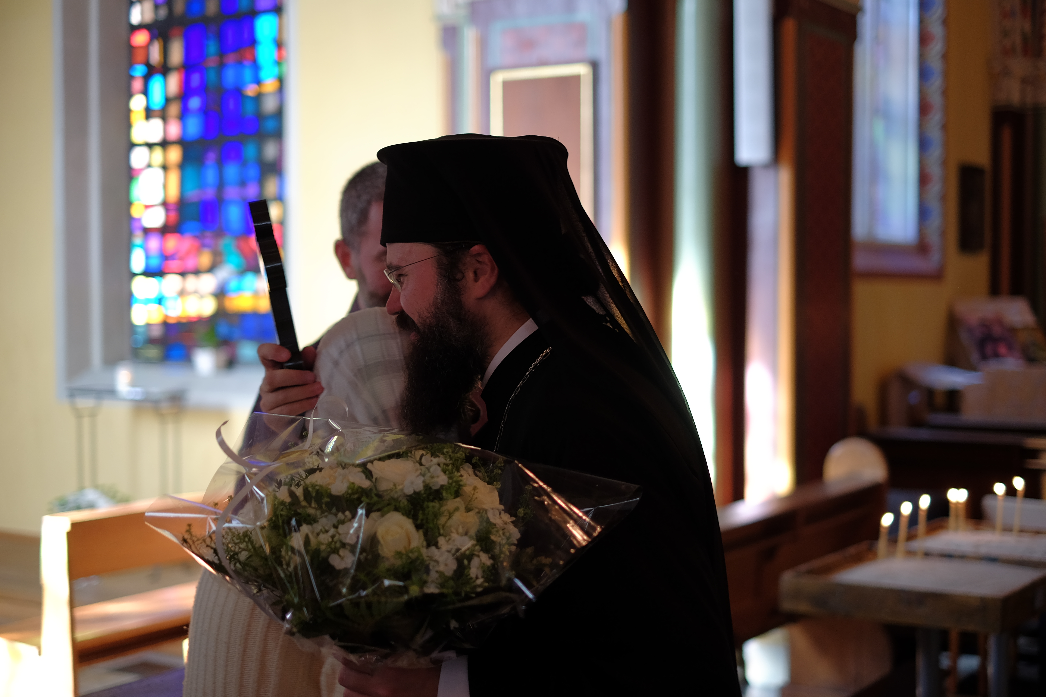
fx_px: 1540
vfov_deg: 25.5
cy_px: 348
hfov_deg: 37.5
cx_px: 523
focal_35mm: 53
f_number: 1.4
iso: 250
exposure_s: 1/80
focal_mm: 35
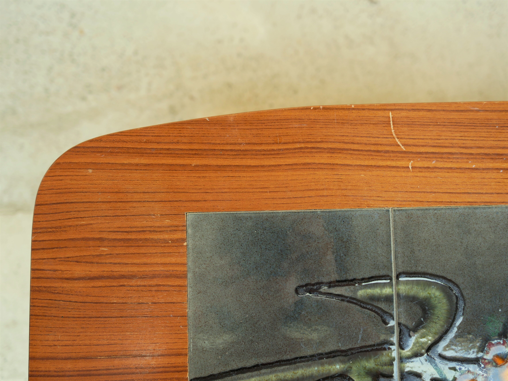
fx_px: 587
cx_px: 254
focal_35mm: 40
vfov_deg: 36.0
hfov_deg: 46.8
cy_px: 190
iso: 200
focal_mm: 20
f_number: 2.2
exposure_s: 1/160
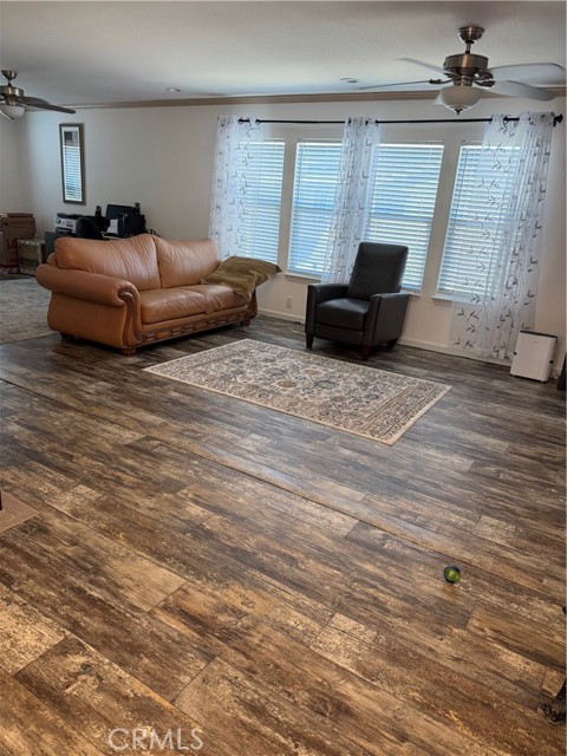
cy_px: 378
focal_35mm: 24
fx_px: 524
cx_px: 284
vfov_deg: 71.6
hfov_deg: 56.8
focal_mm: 6.76
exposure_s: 1/120
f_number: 1.78
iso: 160
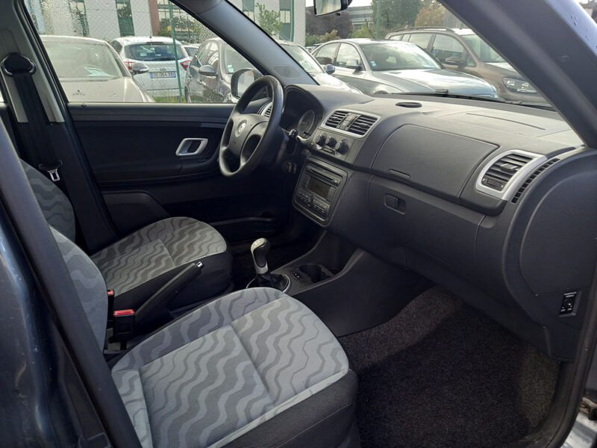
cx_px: 298
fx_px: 431
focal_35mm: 25
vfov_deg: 54.9
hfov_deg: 69.4
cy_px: 224
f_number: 2
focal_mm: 4.6
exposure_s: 1/50
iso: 32
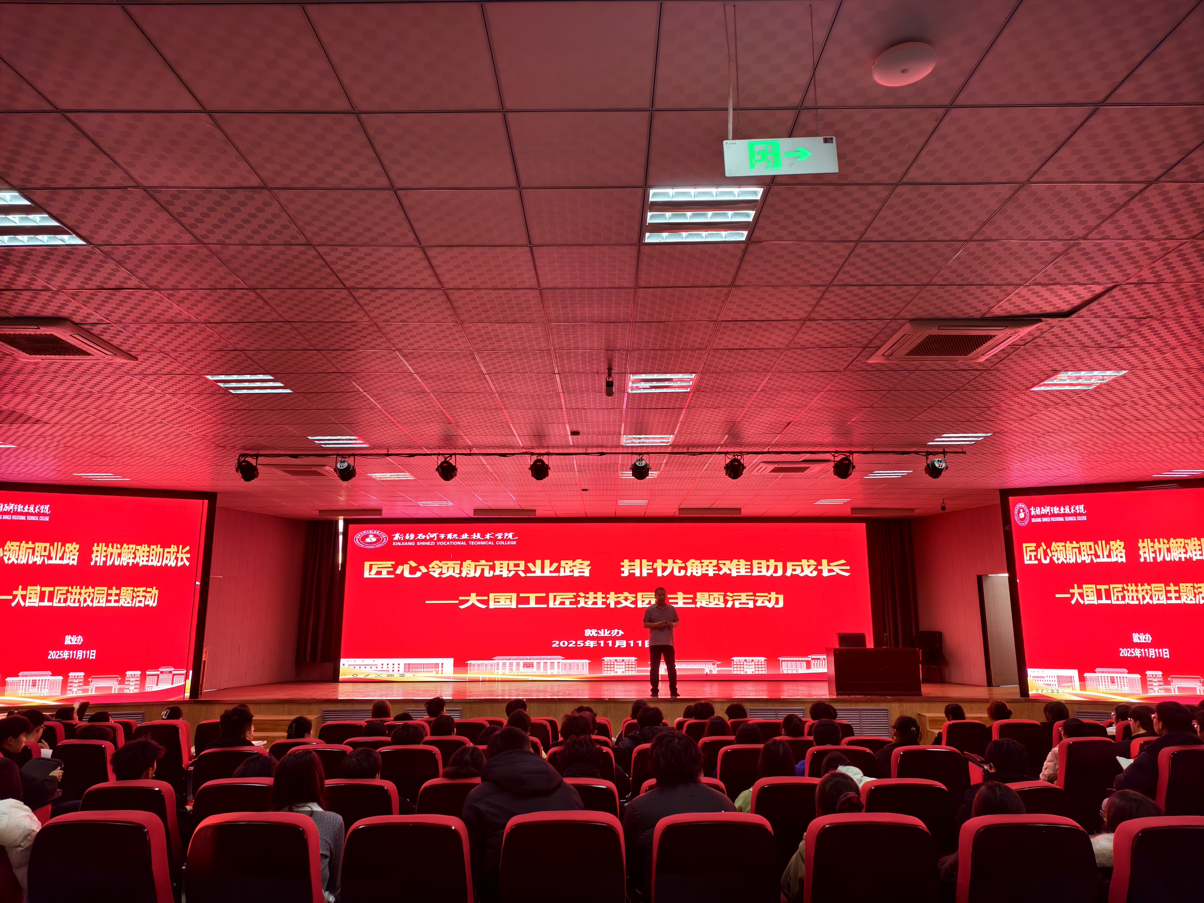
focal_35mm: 23
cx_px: 602
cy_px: 452
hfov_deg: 73.9
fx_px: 800
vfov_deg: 58.9
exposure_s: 1/60
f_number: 1.57
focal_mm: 6.54
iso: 95
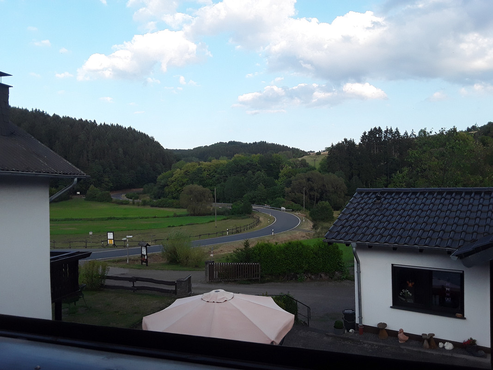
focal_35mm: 27
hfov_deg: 65.3
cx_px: 246
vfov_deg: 51.3
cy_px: 185
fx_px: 384
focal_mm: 2.91
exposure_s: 1/402
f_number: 1.9
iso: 40
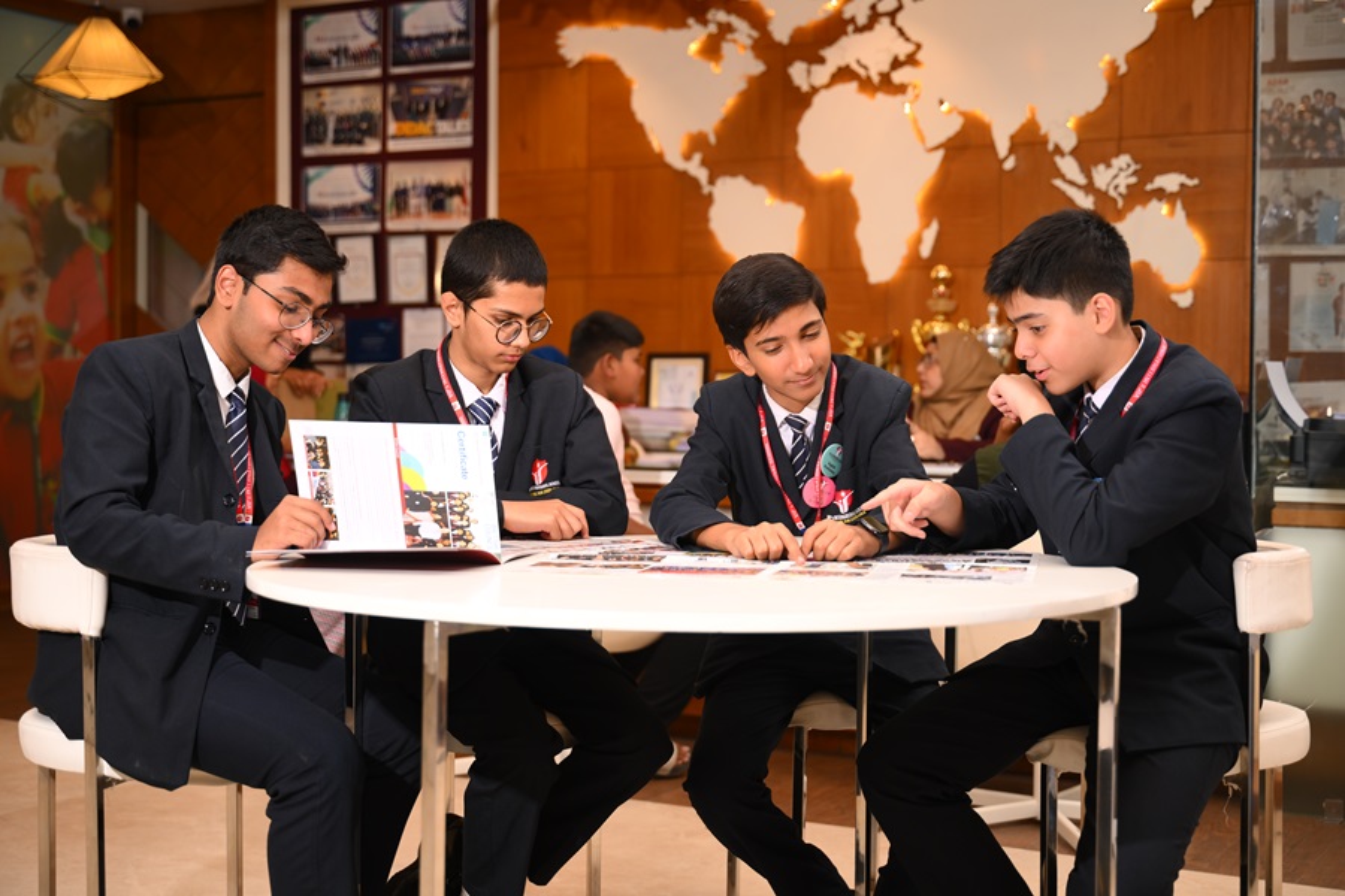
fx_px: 1868
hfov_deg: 39.6
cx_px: 672
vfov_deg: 27.0
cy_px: 448
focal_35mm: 50
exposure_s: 1/80
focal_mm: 50
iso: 160
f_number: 2.8
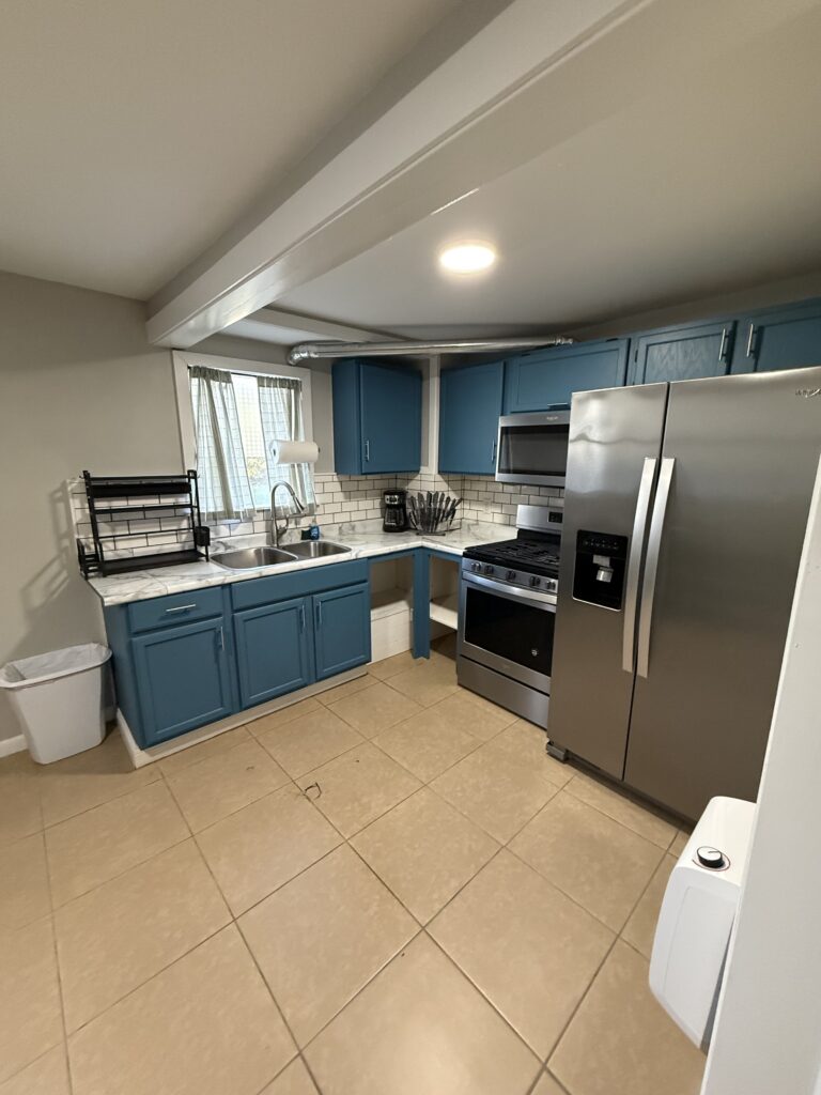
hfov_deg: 85.7
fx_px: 443
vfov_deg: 102.1
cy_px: 548
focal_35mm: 14
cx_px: 410
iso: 640
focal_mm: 2.22
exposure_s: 1/120
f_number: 2.2
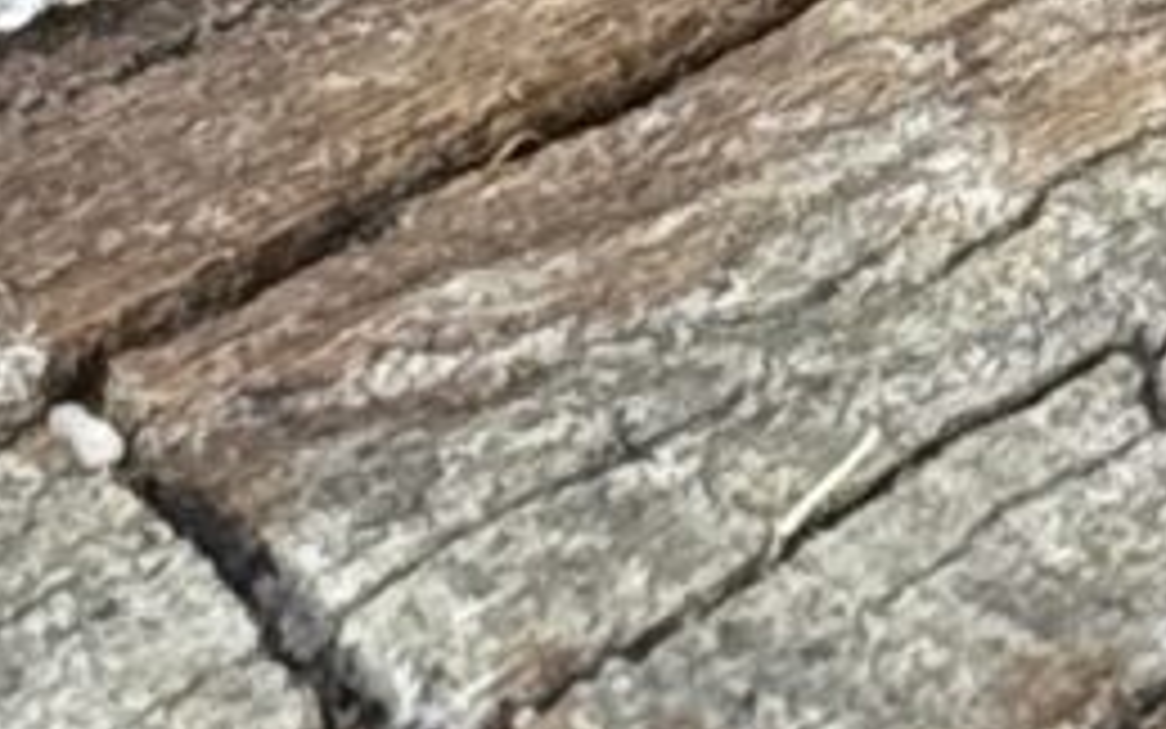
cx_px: 2413
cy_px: -1040
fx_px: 15987
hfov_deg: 4.1
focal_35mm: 503
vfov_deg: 2.6
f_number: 1.78
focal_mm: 6.76
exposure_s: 1/687
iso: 64
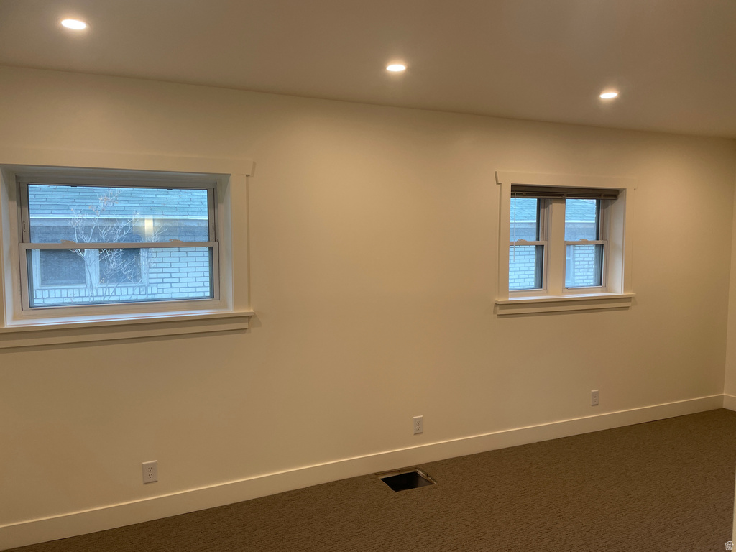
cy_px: 276
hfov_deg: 67.3
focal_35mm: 26
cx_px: 368
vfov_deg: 53.1
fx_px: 553
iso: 64
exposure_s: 1/60
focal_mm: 4.2
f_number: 1.6
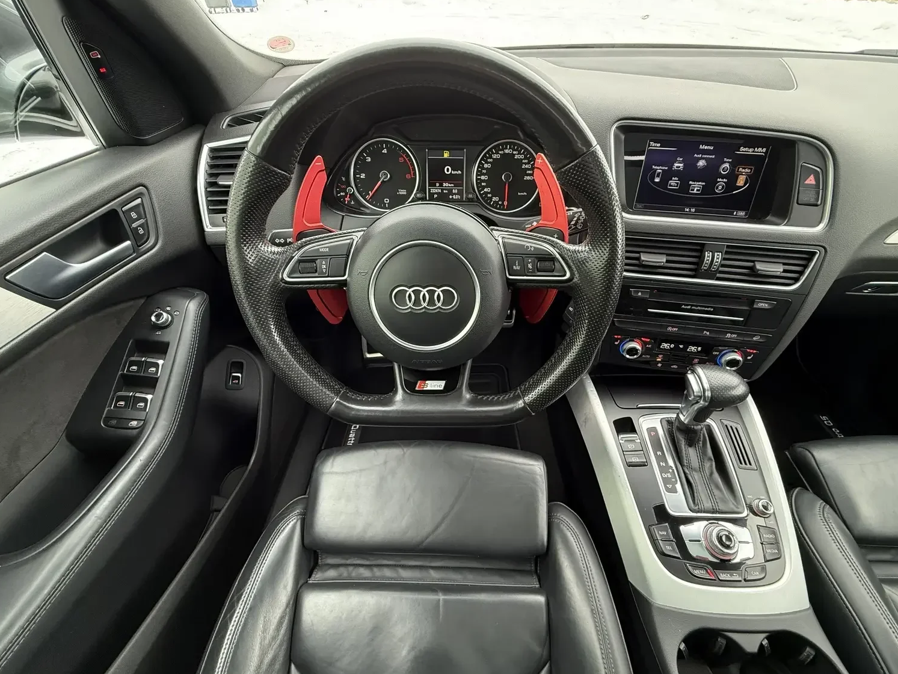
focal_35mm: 15
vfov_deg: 81.8
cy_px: 340
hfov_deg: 98.1
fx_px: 389
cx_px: 464
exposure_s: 1/75
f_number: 2.2
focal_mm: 2.22
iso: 320
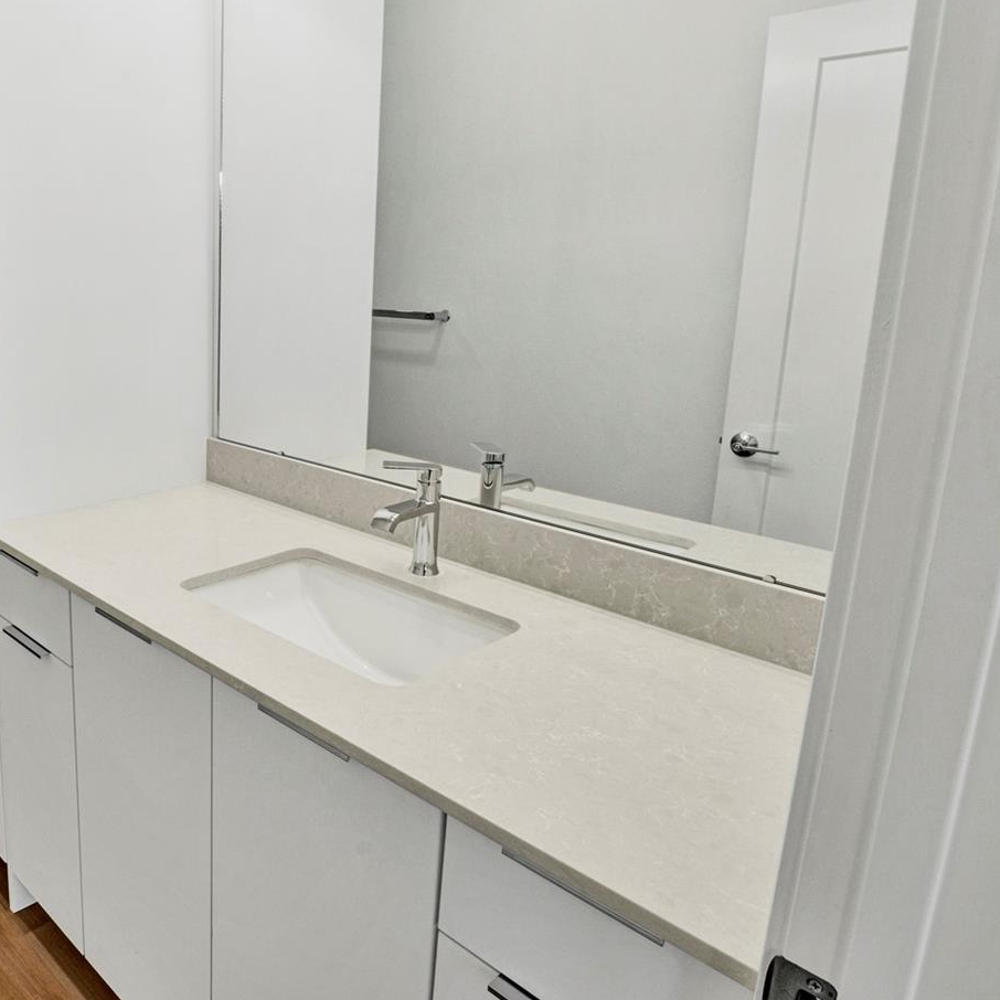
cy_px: 433
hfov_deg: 59.1
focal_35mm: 25
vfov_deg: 63.2
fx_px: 809
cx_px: 219
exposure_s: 1/15
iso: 400
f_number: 16
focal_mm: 11
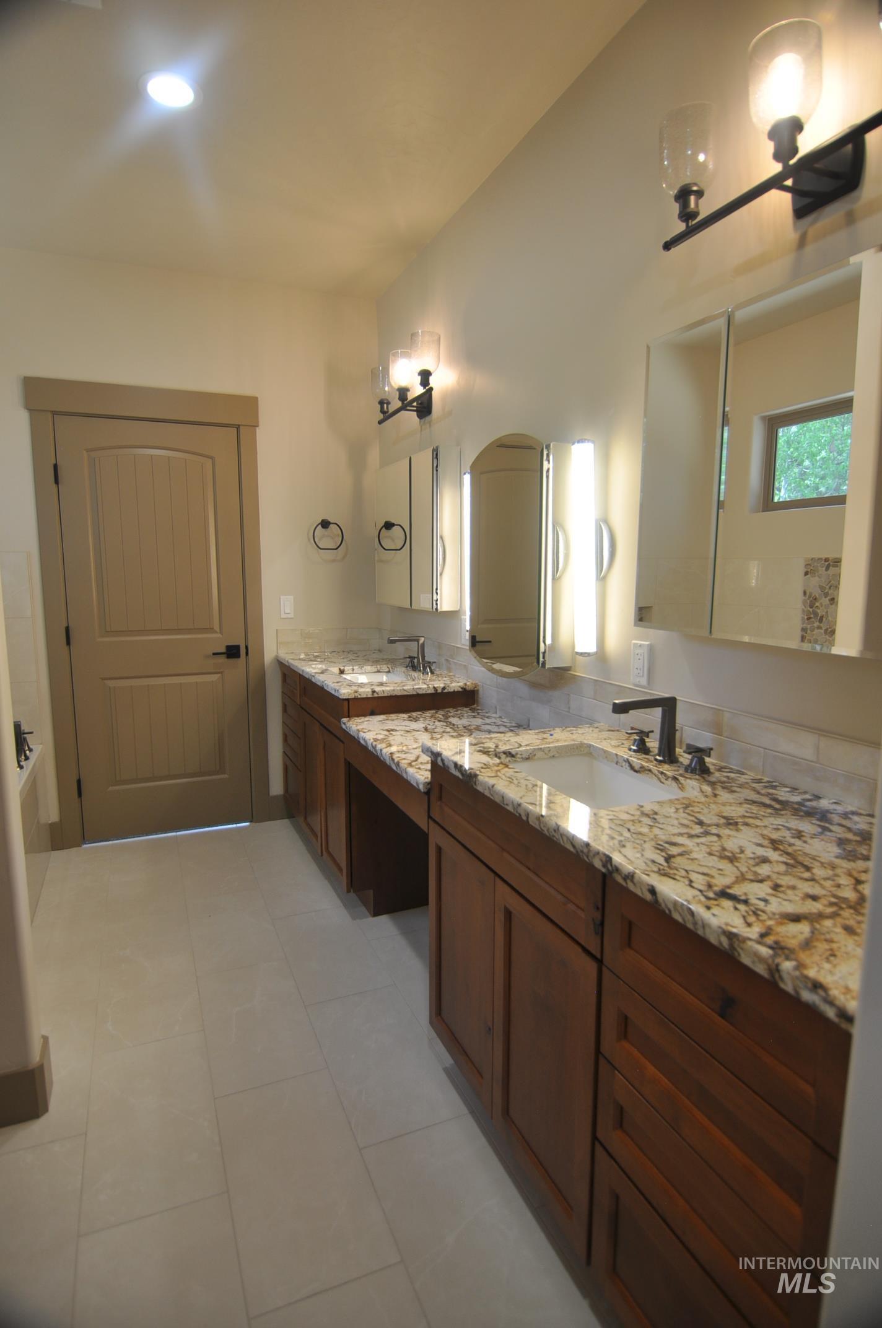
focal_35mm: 18
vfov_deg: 90.1
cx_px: 441
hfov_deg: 67.2
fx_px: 663
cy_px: 664
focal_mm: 12
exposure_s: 1/60
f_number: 4
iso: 200
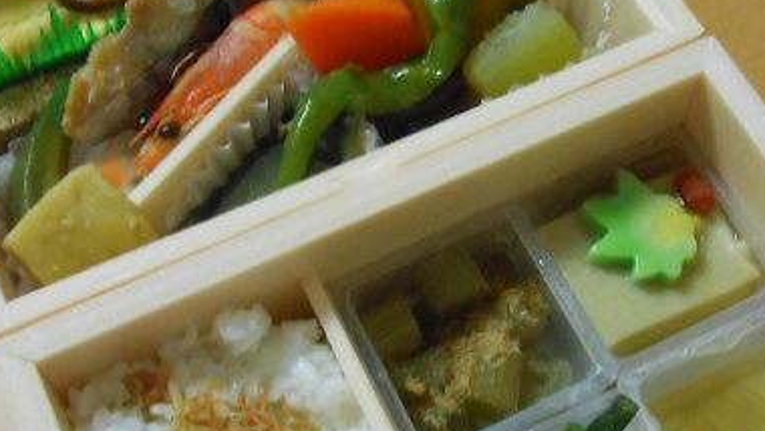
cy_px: 296
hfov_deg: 37.8
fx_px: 1116
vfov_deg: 21.7
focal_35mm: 55
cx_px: 425
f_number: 3.8
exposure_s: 1/30
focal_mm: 5.3
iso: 800
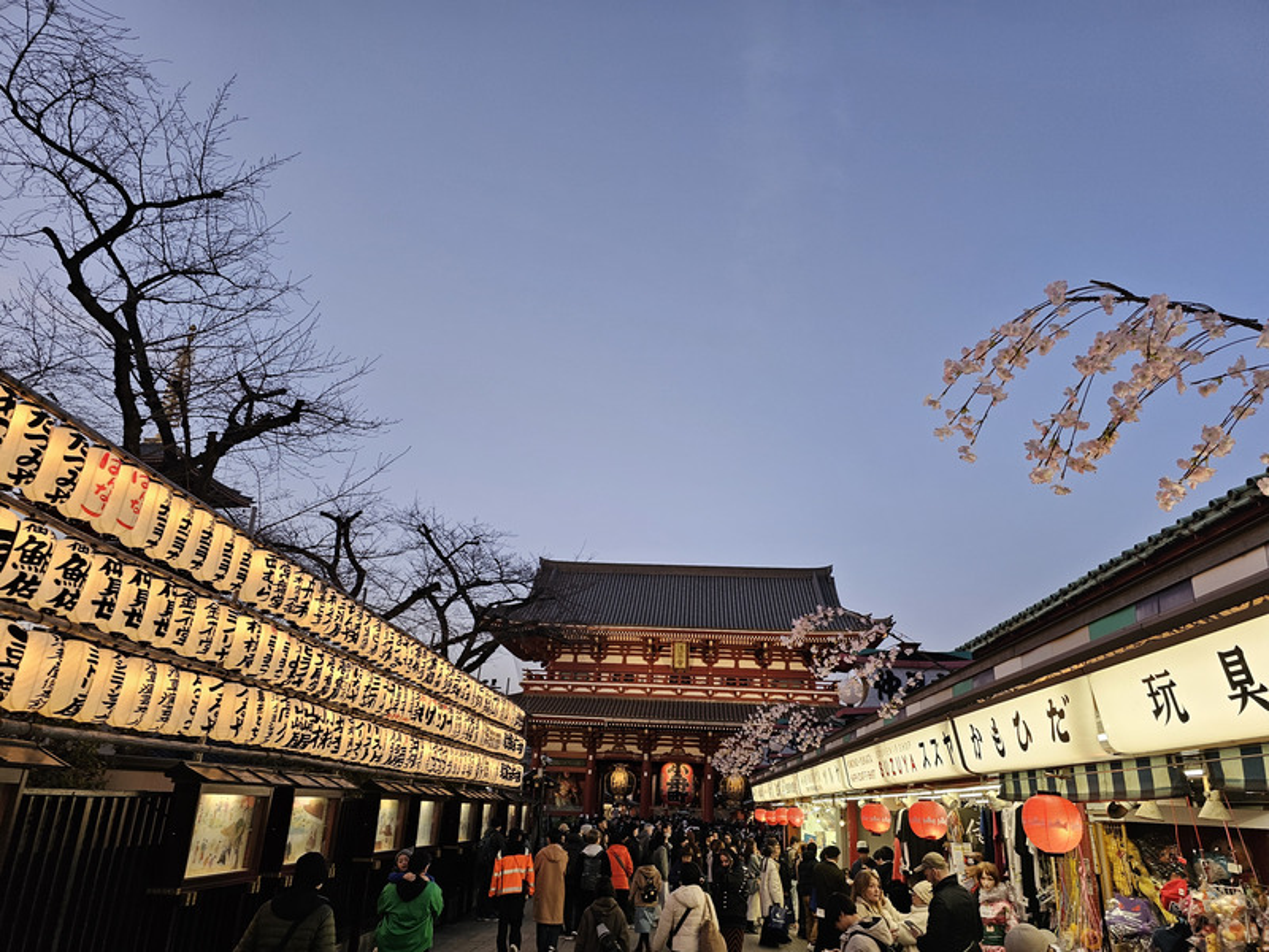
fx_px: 843
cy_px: 476
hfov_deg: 73.9
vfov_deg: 58.9
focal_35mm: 23
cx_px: 634
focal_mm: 6.3
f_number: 1.7
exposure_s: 1/100
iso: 80
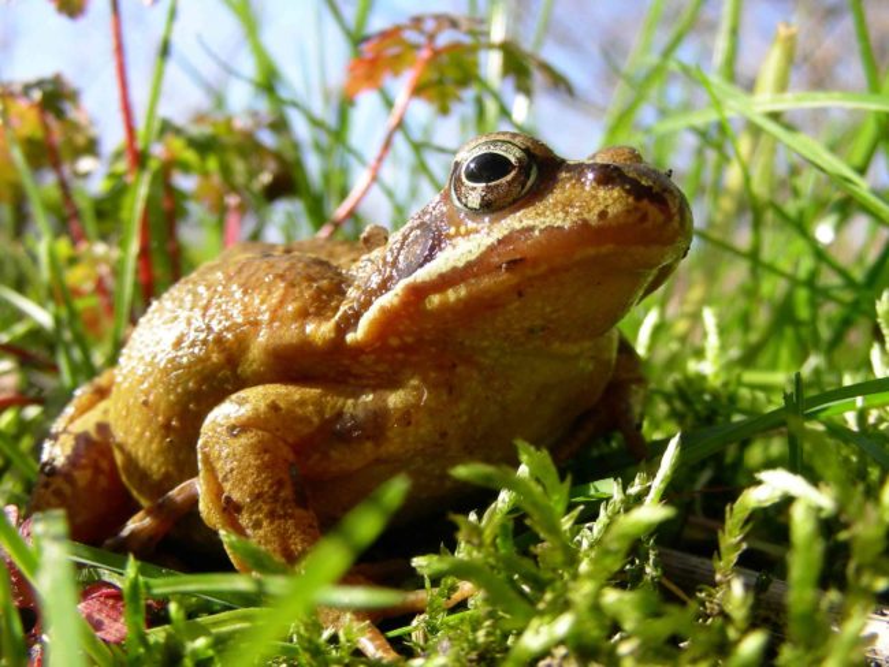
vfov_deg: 35.2
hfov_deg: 45.8
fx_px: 1053
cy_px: 334
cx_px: 444
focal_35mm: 41
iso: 50
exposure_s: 1/230
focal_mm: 6.8
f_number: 4
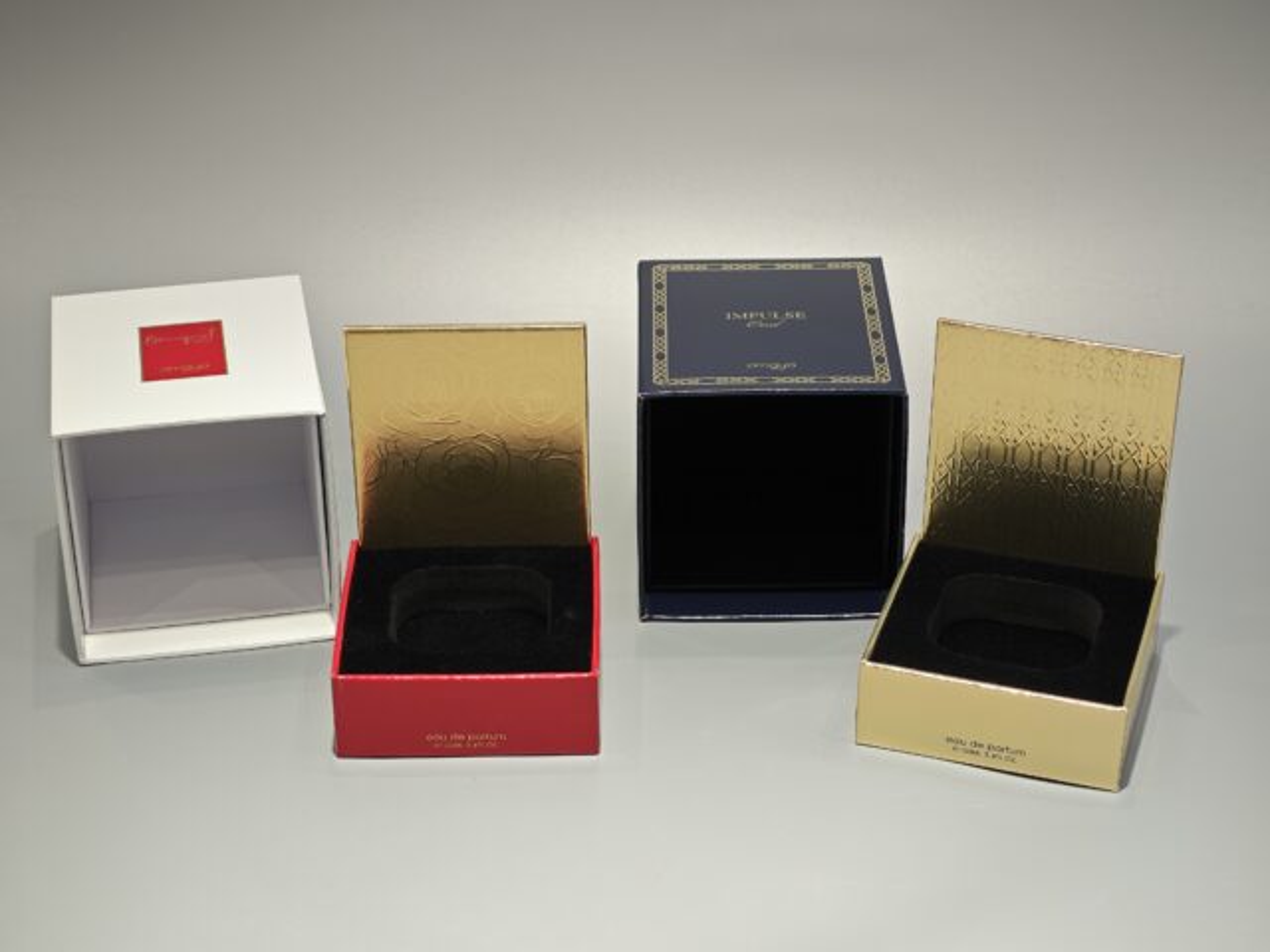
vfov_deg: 19.6
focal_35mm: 75
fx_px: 2752
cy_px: 476
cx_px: 635
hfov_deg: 26.0
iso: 160
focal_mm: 10.1
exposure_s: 1/100
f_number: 2
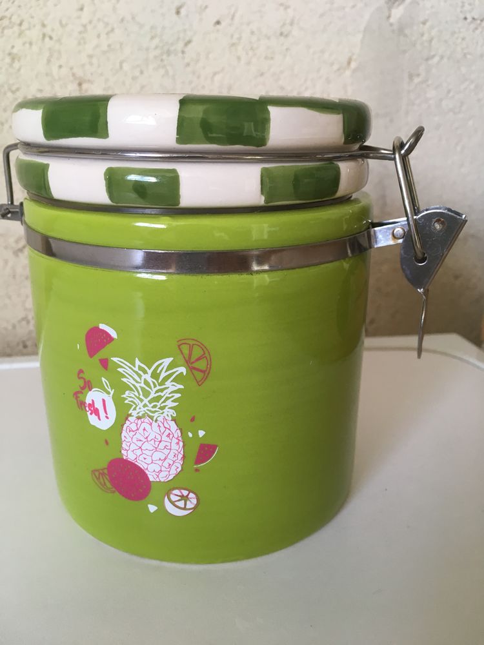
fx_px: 541
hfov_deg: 48.2
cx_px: 242
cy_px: 322
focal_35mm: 29
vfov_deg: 61.7
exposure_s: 1/33
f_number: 2.2
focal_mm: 4.15
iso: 50
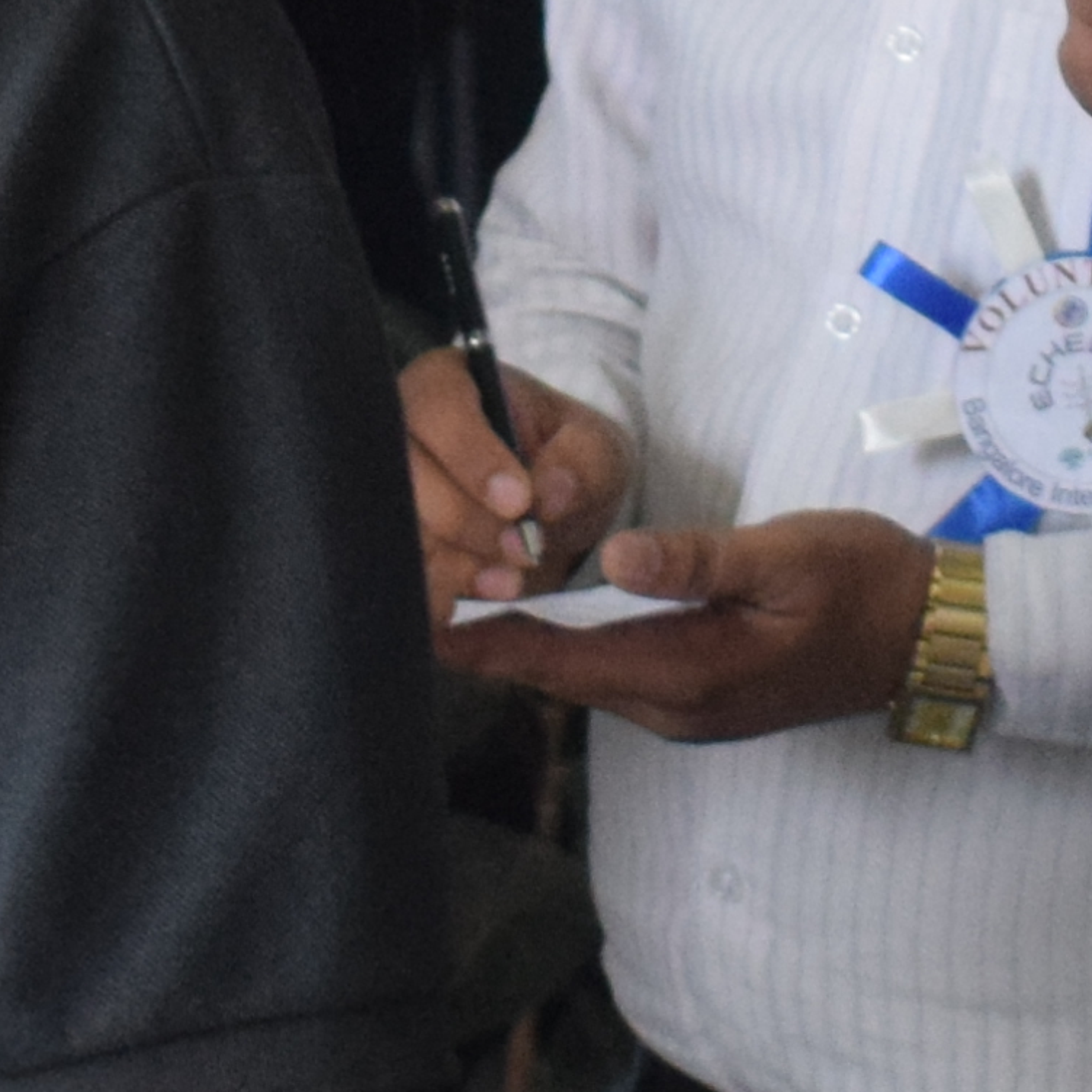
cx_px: 839
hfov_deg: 7.2
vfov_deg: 7.1
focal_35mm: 244
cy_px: -71
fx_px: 8708
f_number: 3.8
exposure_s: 1/160
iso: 1600
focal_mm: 24
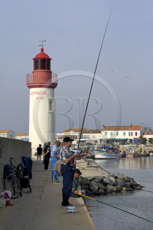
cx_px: 76
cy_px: 115
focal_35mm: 90
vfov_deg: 22.7
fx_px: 575
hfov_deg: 15.1
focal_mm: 60
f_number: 11
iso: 100
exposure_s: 1/160
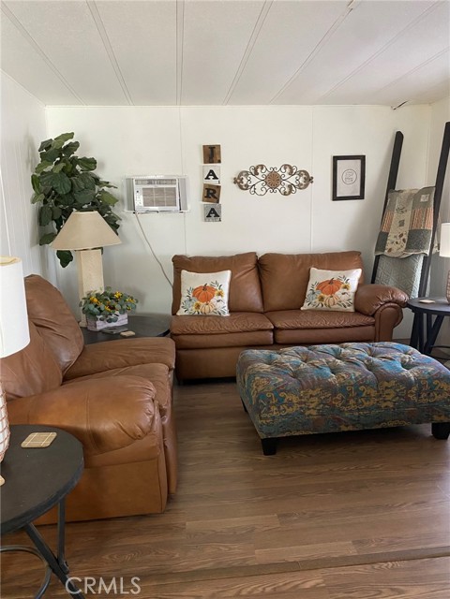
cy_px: 300
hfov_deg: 53.1
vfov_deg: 67.3
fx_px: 451
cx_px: 225
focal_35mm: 26
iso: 400
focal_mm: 4.25
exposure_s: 1/40
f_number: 1.8
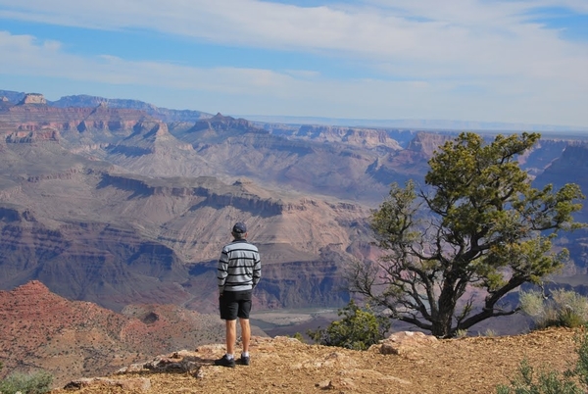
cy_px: 197
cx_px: 294
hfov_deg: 35.0
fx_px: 932
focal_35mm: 57
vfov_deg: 23.9
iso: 200
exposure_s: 1/400
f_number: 10
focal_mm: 38
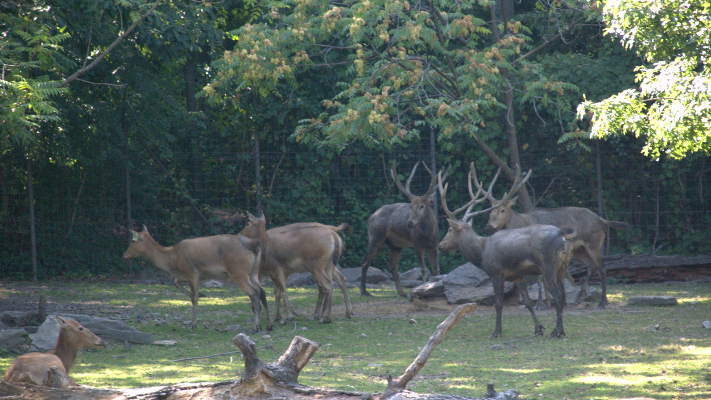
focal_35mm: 316
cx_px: 355
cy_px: 205
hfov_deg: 6.8
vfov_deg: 3.8
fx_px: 5957
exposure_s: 1/160
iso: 1600
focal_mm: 200
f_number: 6.3
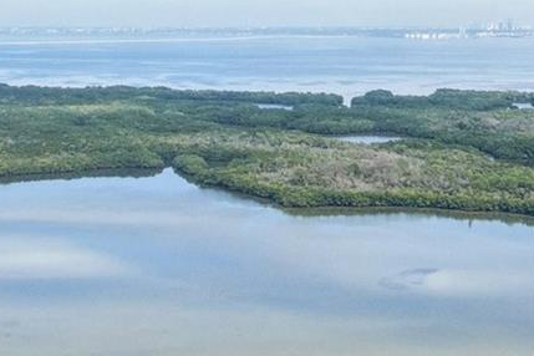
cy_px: 4
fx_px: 1216
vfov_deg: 16.3
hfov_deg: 24.6
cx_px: 368
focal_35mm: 82
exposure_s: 1/2000
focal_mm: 8.4
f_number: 2.8
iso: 100
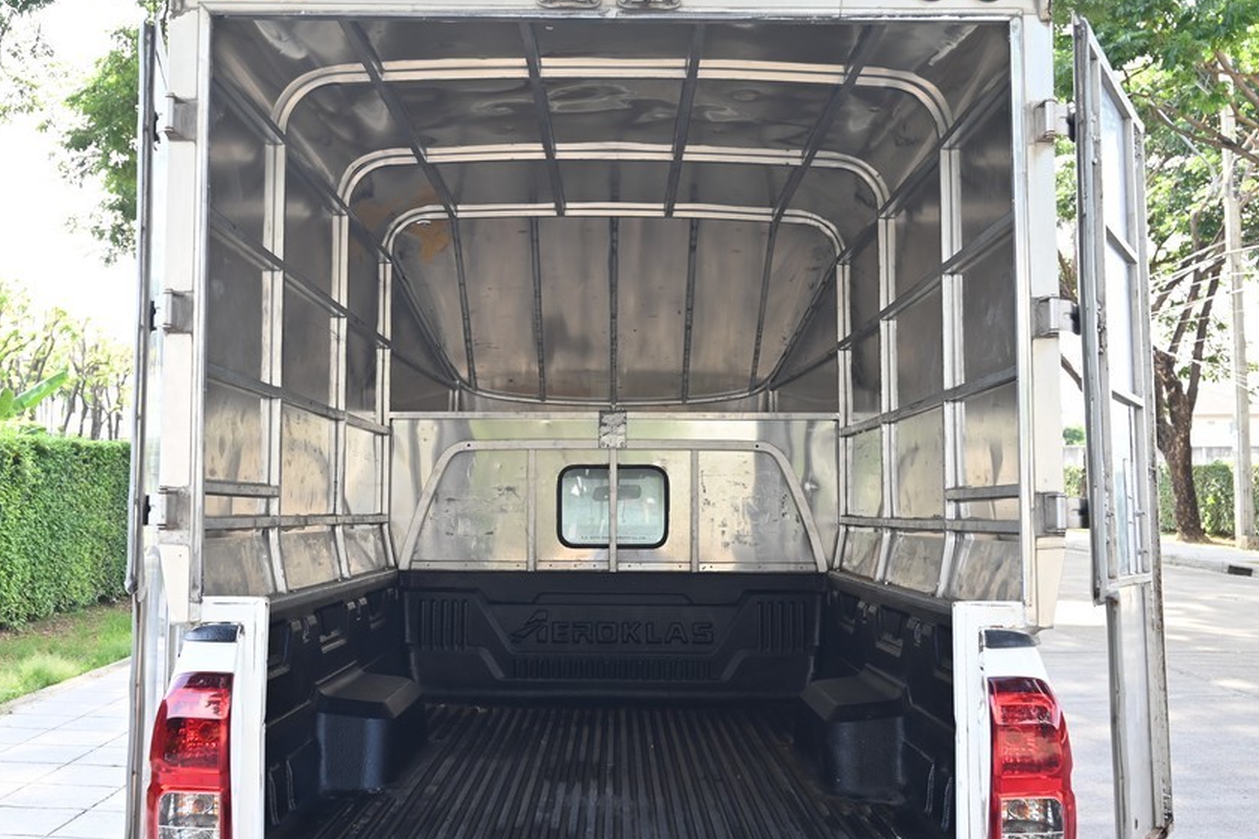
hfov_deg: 50.7
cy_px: 436
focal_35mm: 38
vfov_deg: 35.0
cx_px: 610
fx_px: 1329
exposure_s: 1/125
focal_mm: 29
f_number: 5.6
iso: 280
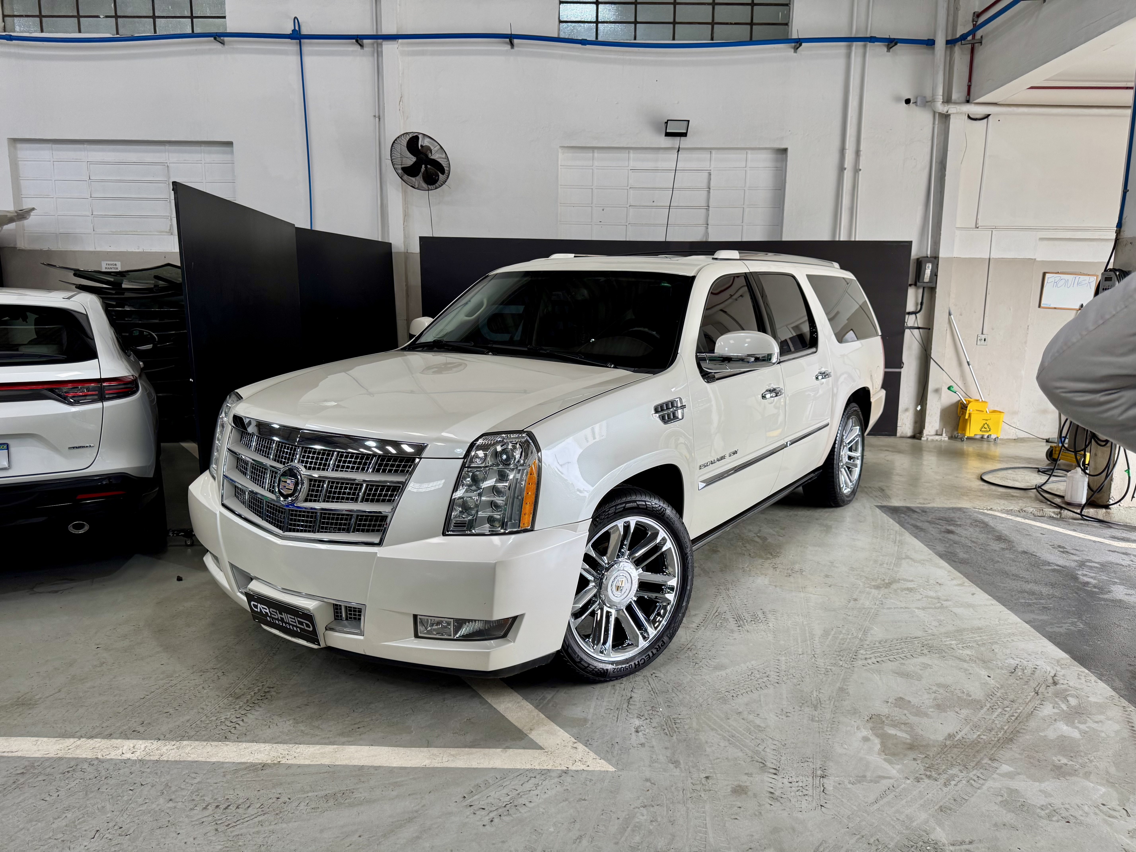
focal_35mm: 24
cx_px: 568
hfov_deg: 71.6
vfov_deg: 56.8
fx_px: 788
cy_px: 426
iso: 125
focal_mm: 6.76
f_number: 1.78
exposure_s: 1/120
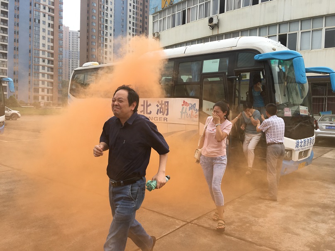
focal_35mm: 29
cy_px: 126
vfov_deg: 48.2
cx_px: 168
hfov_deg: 61.7
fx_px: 281
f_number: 2.2
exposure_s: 1/493
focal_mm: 4.15
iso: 25
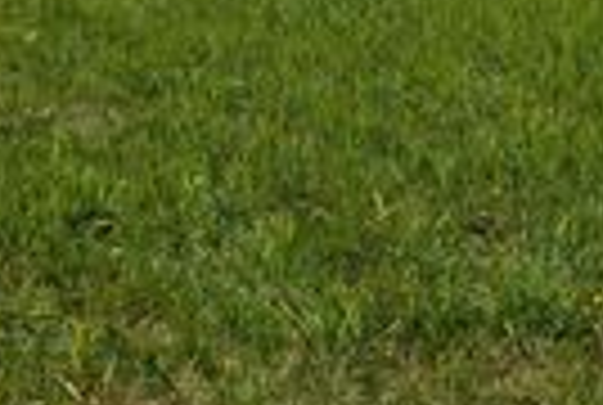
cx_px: 549
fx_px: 1561
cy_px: -306
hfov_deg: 21.4
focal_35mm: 93
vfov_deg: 13.4
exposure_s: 1/867
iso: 21
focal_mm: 6.9
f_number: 1.68
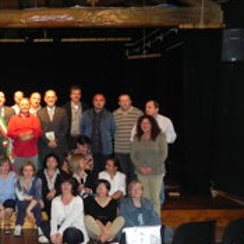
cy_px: 131
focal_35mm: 46
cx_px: 17
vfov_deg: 36.8
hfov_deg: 34.4
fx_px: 367
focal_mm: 4.6
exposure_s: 1/30
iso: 264
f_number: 2.8
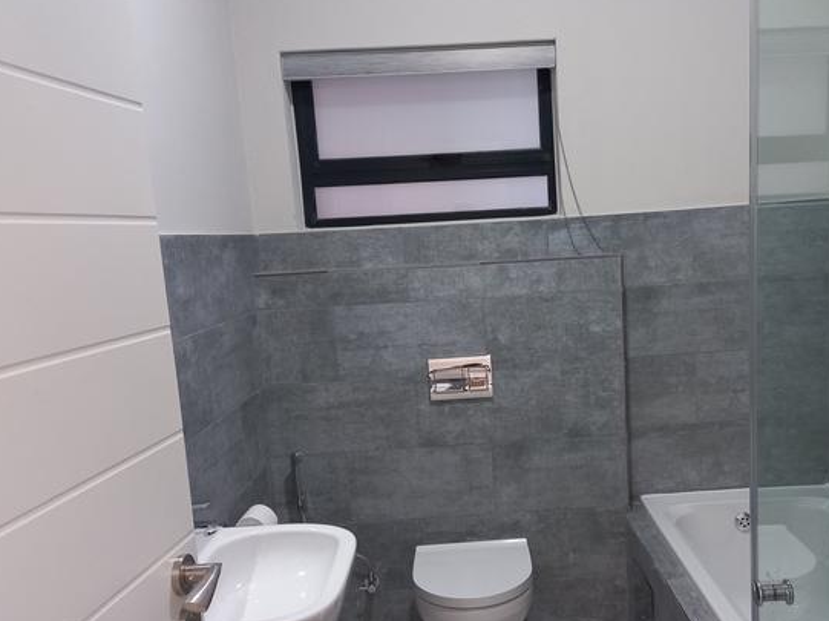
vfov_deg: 38.4
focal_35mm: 37
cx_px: 504
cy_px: 377
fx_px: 886
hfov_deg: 49.8
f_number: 1.8
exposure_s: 1/25
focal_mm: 4.6
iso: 320
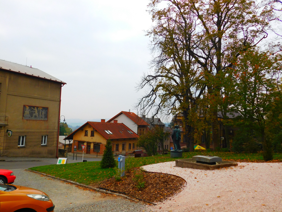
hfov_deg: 63.4
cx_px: 141
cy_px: 106
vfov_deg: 49.7
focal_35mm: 28
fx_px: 228
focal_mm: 4.9
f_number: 3.2
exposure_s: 1/320
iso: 125
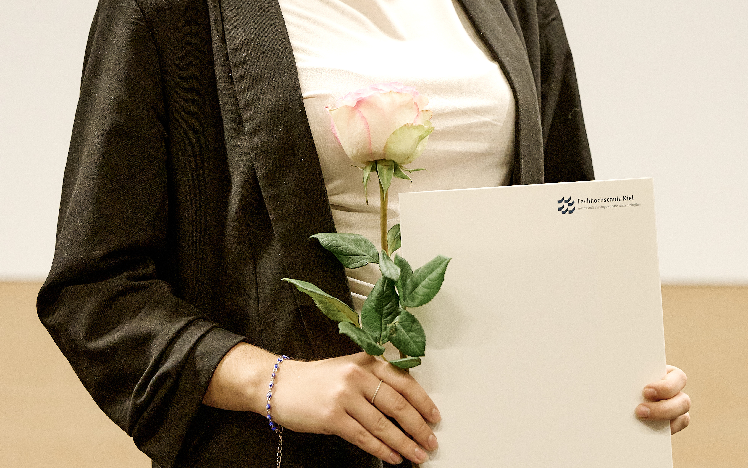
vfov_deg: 8.9
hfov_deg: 14.2
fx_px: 2997
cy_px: 132
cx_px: 374
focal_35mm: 147
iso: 6400
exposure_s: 1/125
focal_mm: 96
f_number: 4
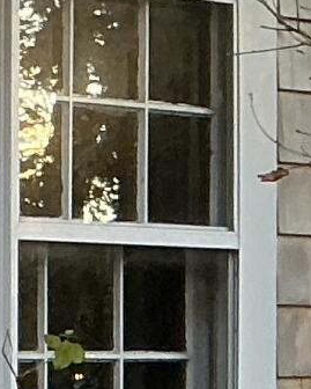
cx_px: -1148
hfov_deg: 5.2
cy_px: 555
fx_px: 2806
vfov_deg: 7.8
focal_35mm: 244
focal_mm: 3
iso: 64
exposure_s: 1/122
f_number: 1.8
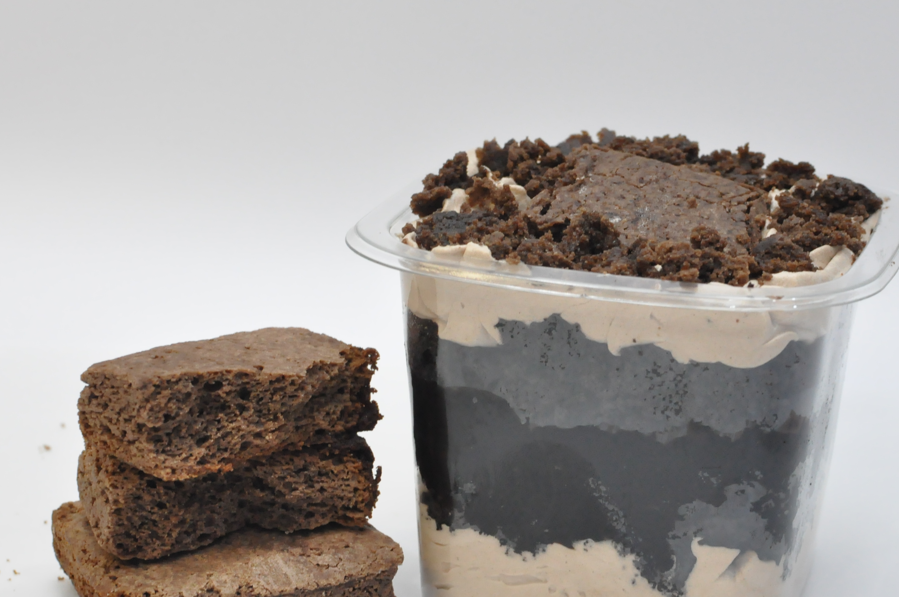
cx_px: 467
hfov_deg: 25.8
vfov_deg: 17.3
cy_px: 368
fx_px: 1964
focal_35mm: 79
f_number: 8
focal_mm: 35
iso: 2000
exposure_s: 1/80
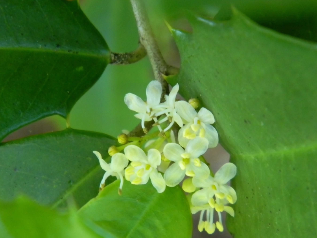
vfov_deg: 10.5
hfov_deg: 14.0
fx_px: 1292
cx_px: 192
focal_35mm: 141
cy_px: 137
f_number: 5
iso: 400
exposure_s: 1/21.5
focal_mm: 26.8
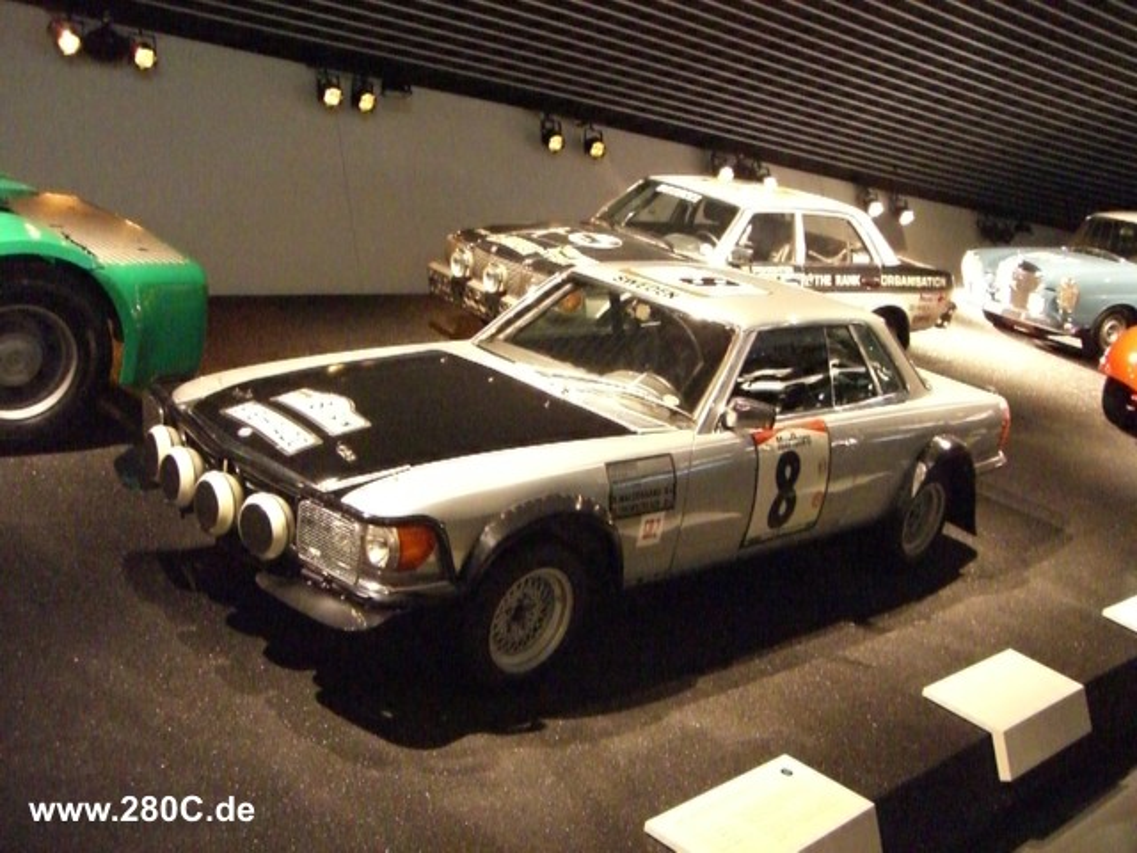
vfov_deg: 37.7
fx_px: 1248
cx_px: 568
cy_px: 426
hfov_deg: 49.0
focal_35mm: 38
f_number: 2.7
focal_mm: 6.2
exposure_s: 1/40
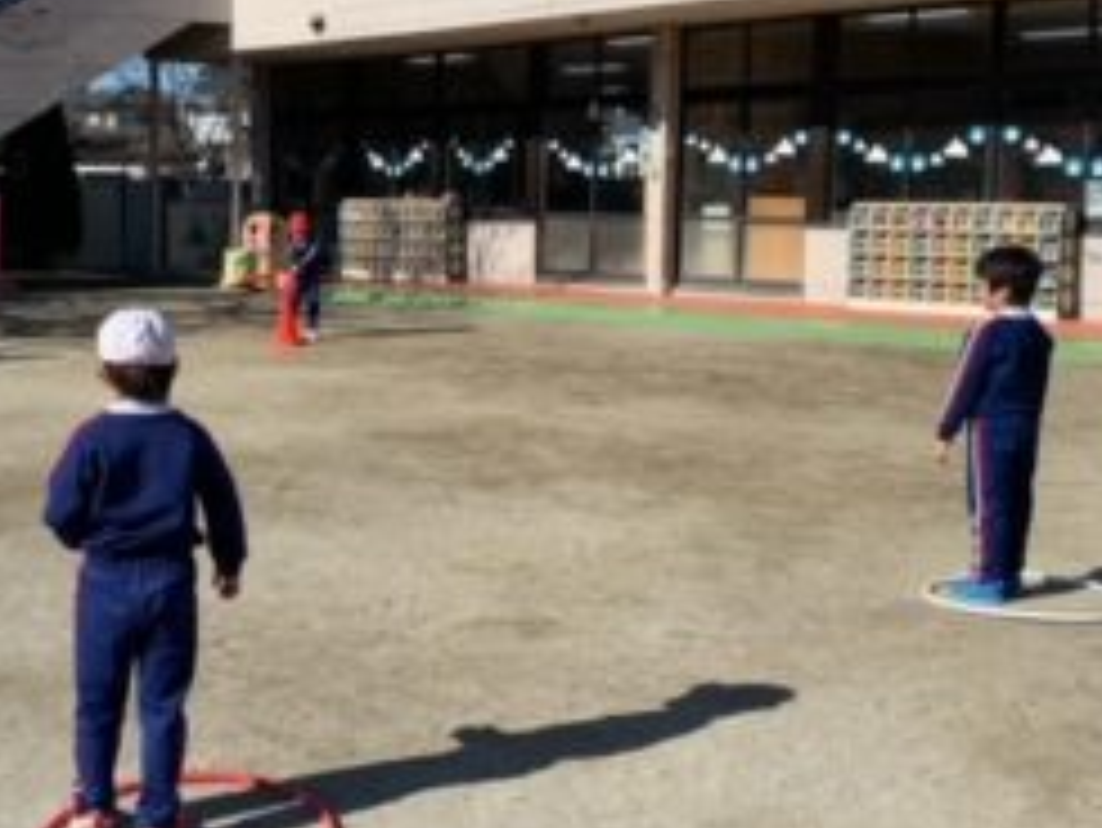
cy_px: 360
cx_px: 319
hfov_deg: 36.8
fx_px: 1624
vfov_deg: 28.6
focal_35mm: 51
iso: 25
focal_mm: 4.25
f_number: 1.8
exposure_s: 1/2481
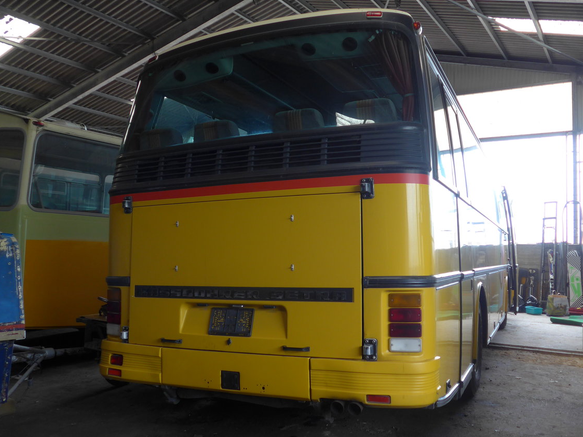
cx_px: 305
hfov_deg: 58.3
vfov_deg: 45.4
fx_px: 522
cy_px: 221
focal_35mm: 31
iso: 125
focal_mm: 6
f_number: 2
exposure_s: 1/60
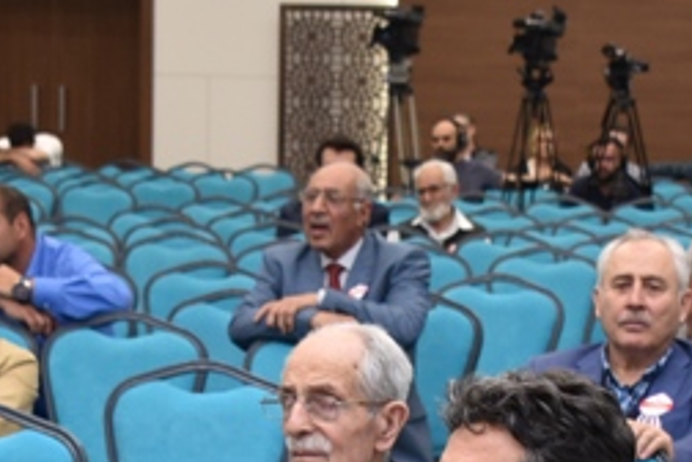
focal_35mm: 150
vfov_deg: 9.0
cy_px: 591
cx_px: 475
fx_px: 2883
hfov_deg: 13.7
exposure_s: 1/125
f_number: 5.6
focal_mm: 35
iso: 1250
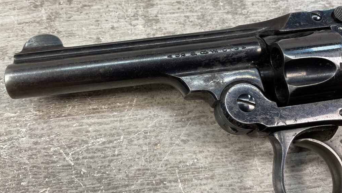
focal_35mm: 32
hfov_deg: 61.0
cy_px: 65
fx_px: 290
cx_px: 172
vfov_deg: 36.3
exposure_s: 1/123
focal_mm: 3
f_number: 1.8
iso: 16
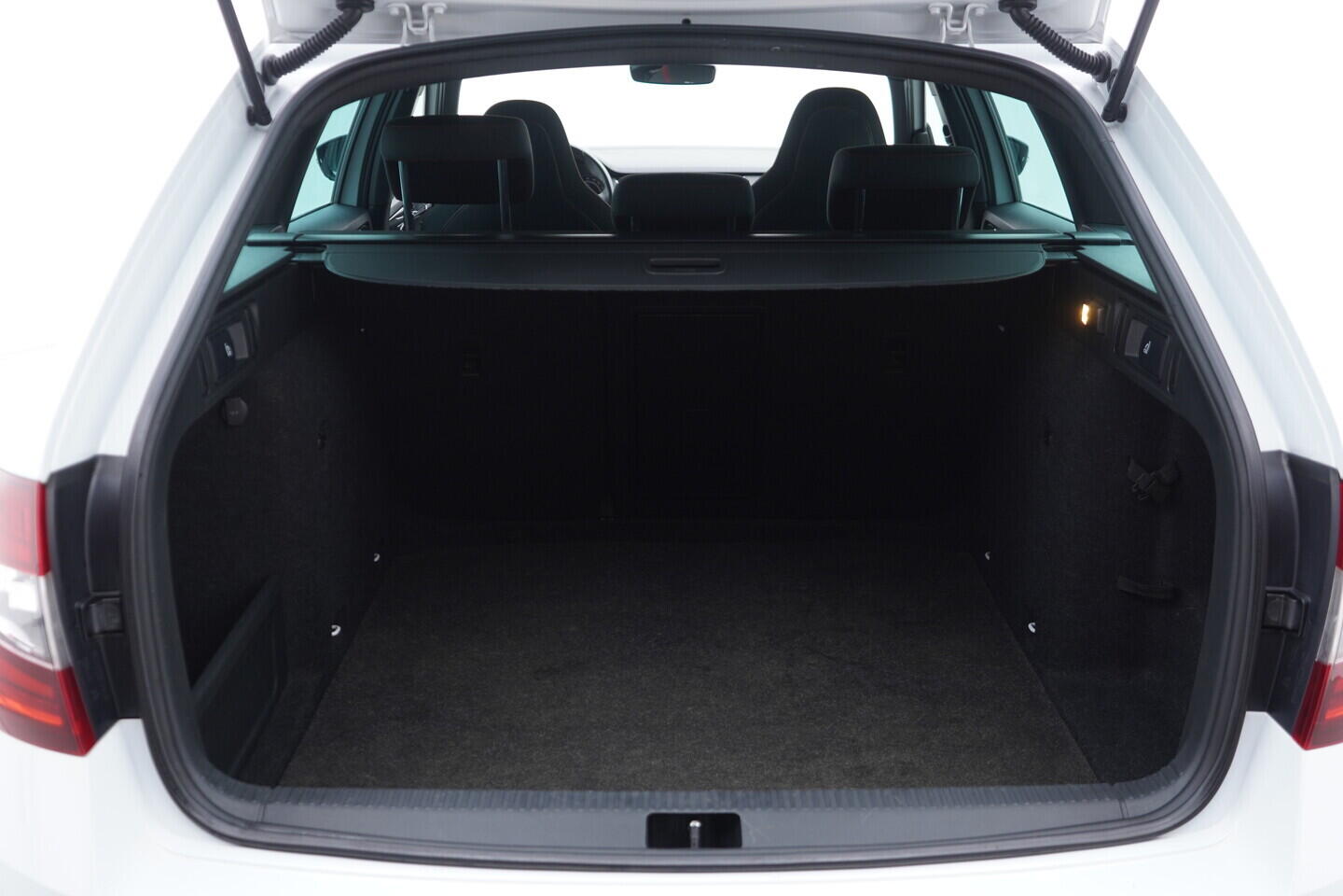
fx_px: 1343
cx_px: 672
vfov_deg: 36.9
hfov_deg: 53.1
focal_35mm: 36
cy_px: 448
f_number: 2.8
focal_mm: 24
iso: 200
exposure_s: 1/40
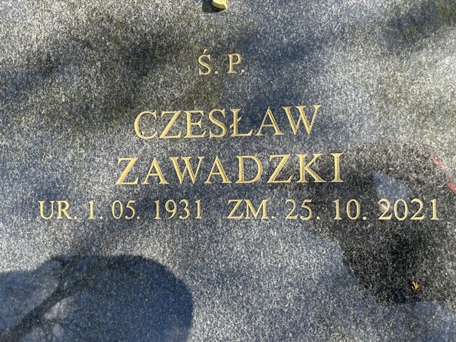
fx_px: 343
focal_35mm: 26
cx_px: 228
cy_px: 171
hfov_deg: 67.3
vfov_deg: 53.1
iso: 50
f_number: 1.5
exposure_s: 1/526
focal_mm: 5.7
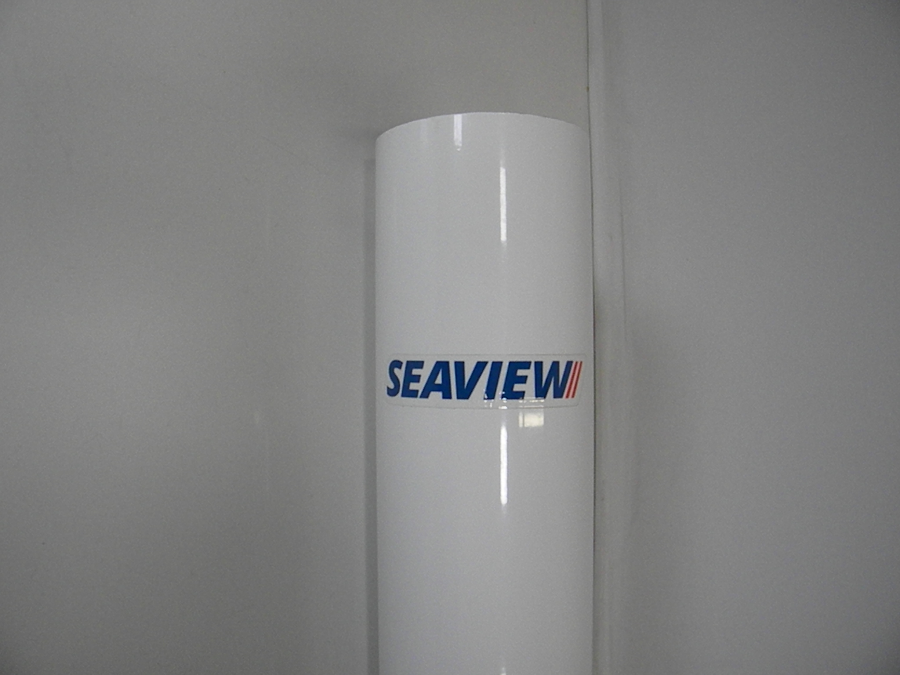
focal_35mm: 28
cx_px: 450
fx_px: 728
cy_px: 338
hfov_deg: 63.4
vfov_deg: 49.7
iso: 720
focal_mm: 5
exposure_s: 1/404
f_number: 7
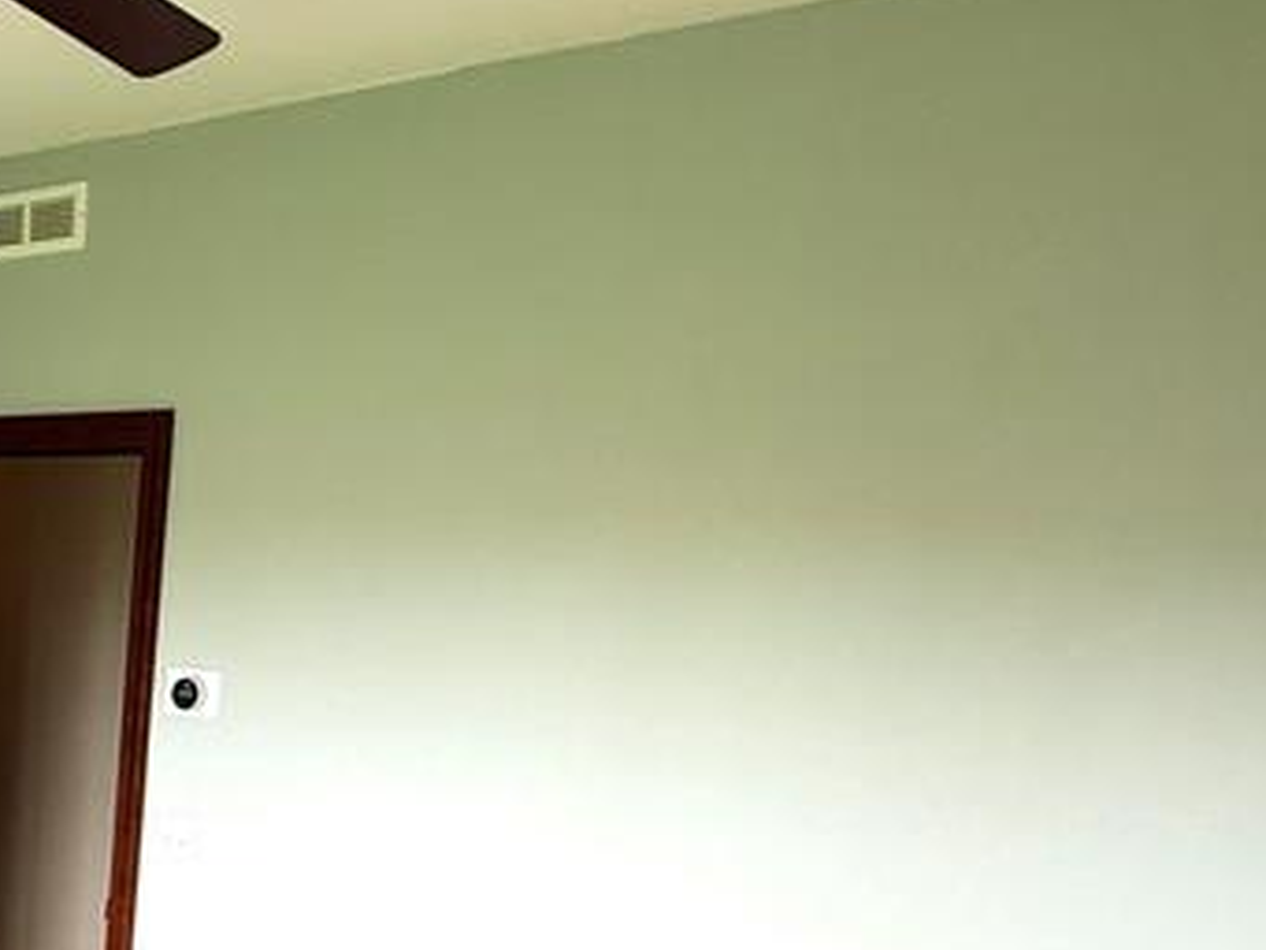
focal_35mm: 42
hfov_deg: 37.1
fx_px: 1537
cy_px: 982
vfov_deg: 31.4
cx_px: -149
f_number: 2.2
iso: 125
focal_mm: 2.22
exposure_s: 1/120
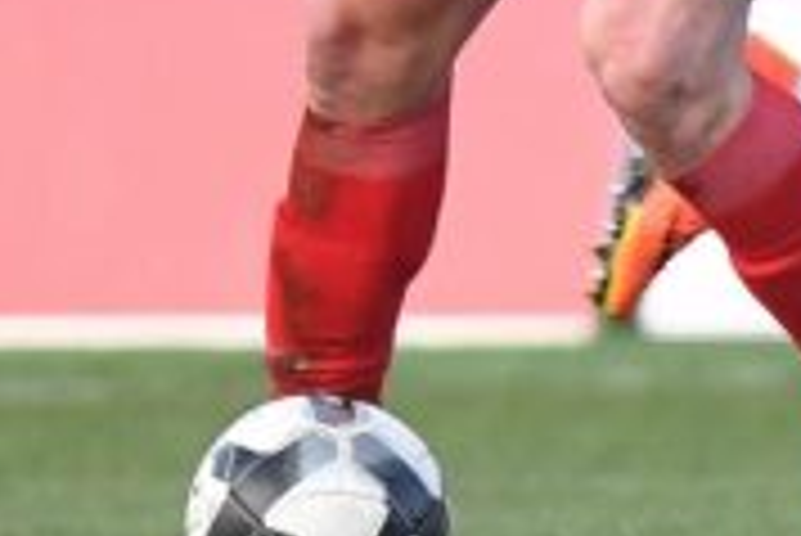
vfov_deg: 1.1
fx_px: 28859
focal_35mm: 1296
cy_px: -356
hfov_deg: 1.6
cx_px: 1076
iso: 1600
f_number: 4
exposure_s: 1/1250
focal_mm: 300
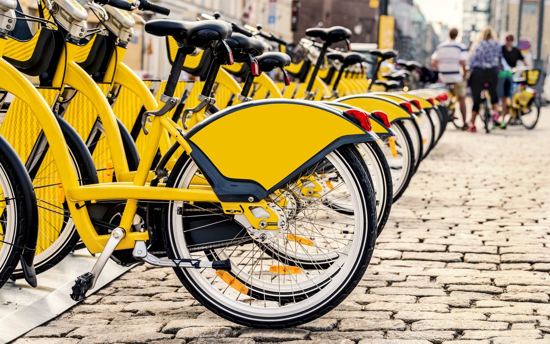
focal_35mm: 84
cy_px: 170
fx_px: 1259
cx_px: 275
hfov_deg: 24.6
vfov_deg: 15.6
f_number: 5.6
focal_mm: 82
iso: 200
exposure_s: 1/640
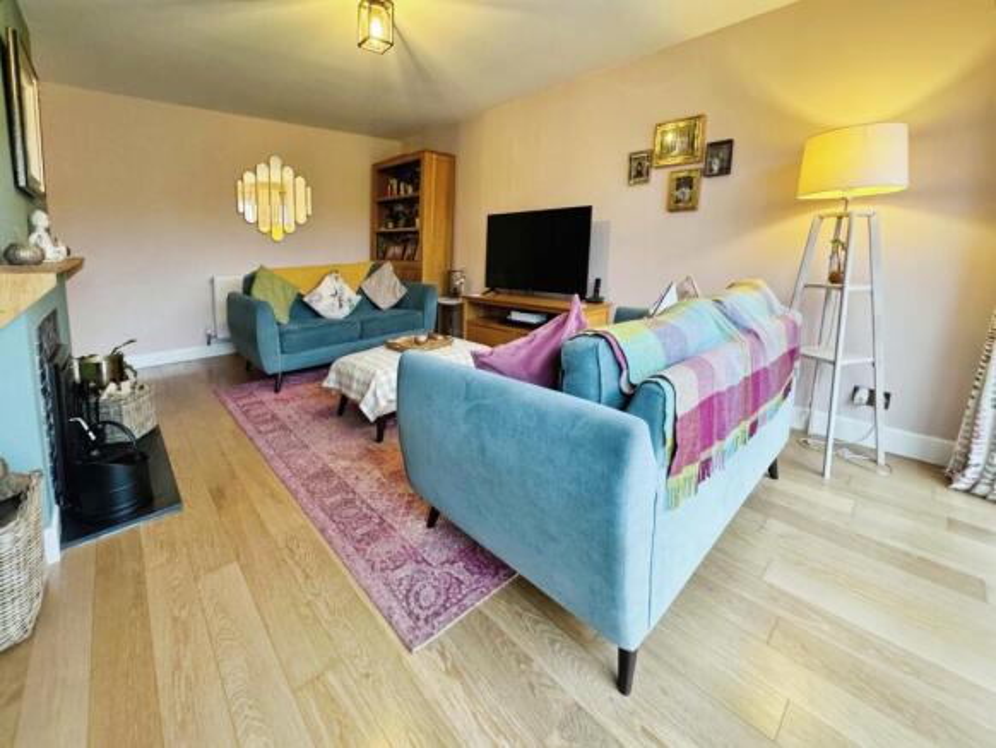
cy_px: 374
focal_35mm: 14
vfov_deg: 85.7
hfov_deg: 102.0
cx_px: 498
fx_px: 403
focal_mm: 2.22
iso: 320
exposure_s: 1/50
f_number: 2.2
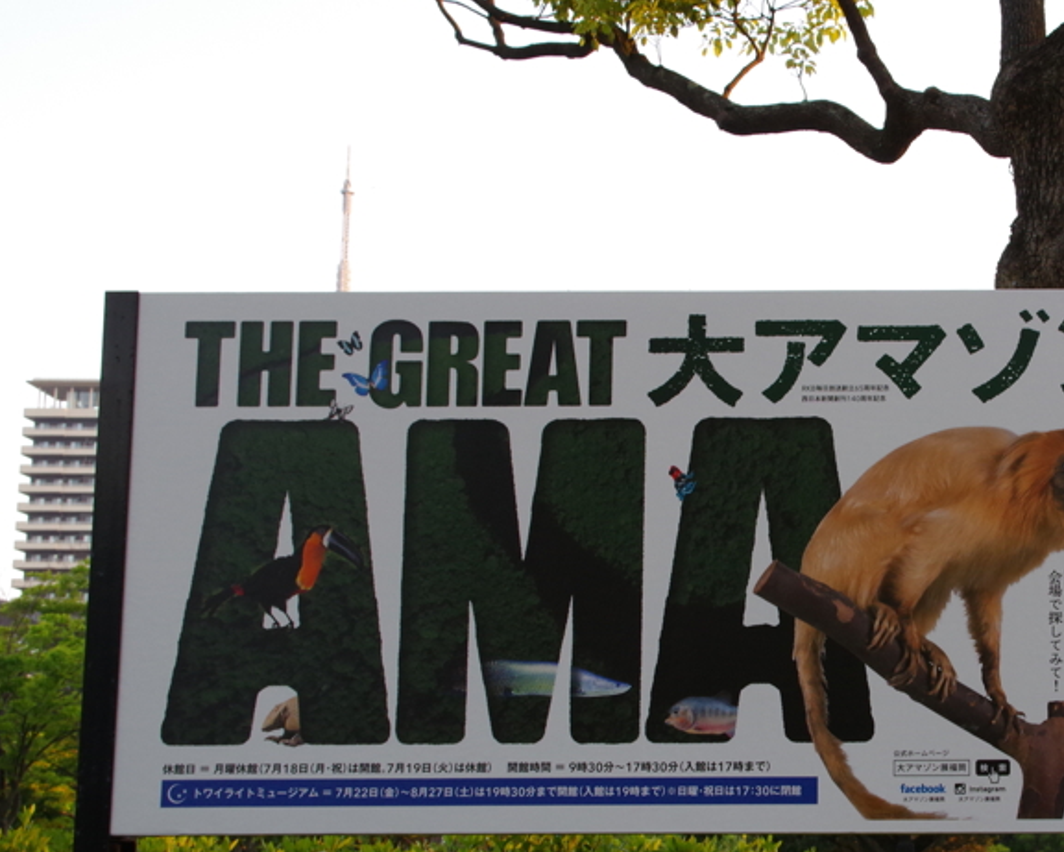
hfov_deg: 28.2
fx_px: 2047
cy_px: 536
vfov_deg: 23.4
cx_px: 935
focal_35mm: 65
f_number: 10
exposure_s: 1/60
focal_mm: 26
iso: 800
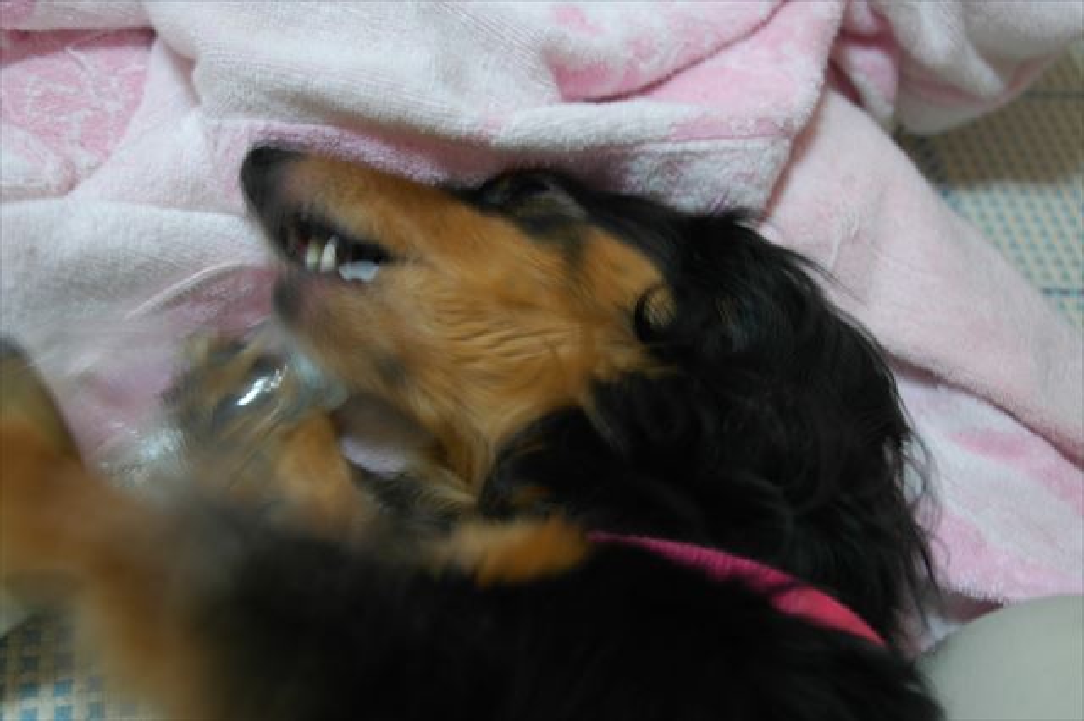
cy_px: 360
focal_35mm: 57
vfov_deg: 23.8
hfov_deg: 35.1
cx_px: 542
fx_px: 1715
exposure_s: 1/6
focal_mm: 38
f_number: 4.5
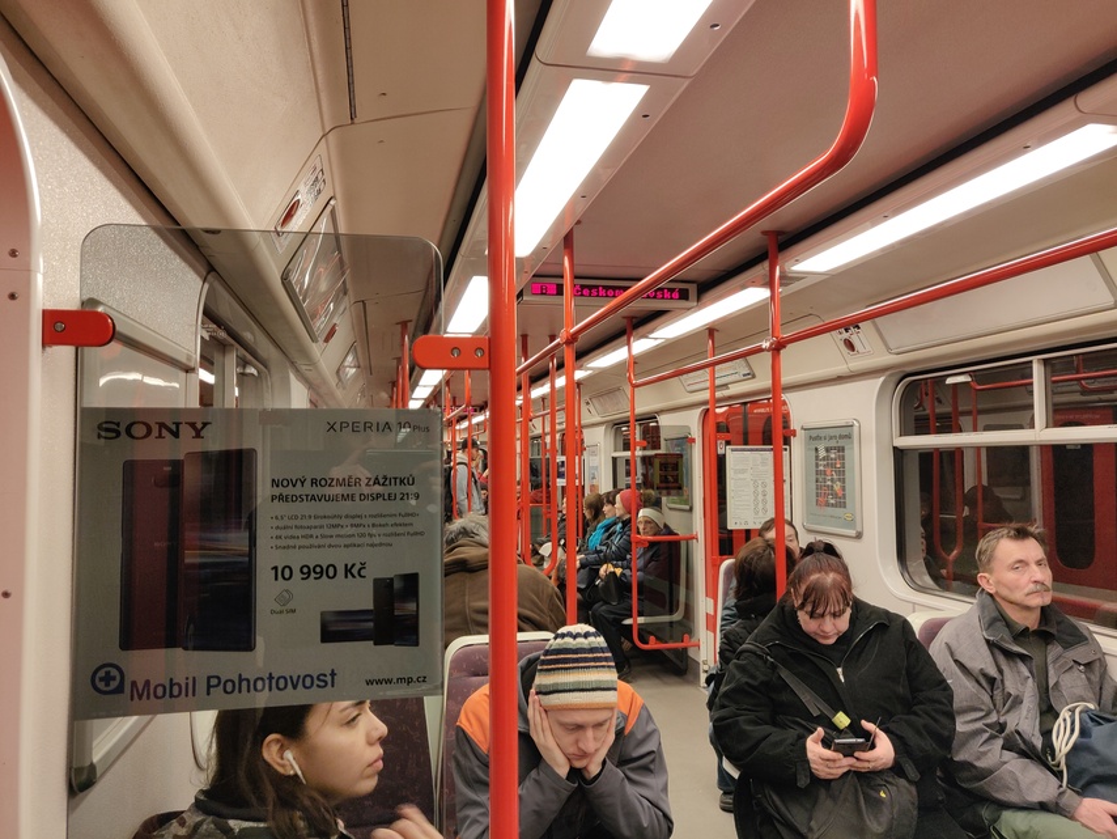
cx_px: 558
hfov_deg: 69.4
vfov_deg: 54.9
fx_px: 807
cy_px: 420
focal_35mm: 25
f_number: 1.7
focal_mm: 4.25
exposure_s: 1/33
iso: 250
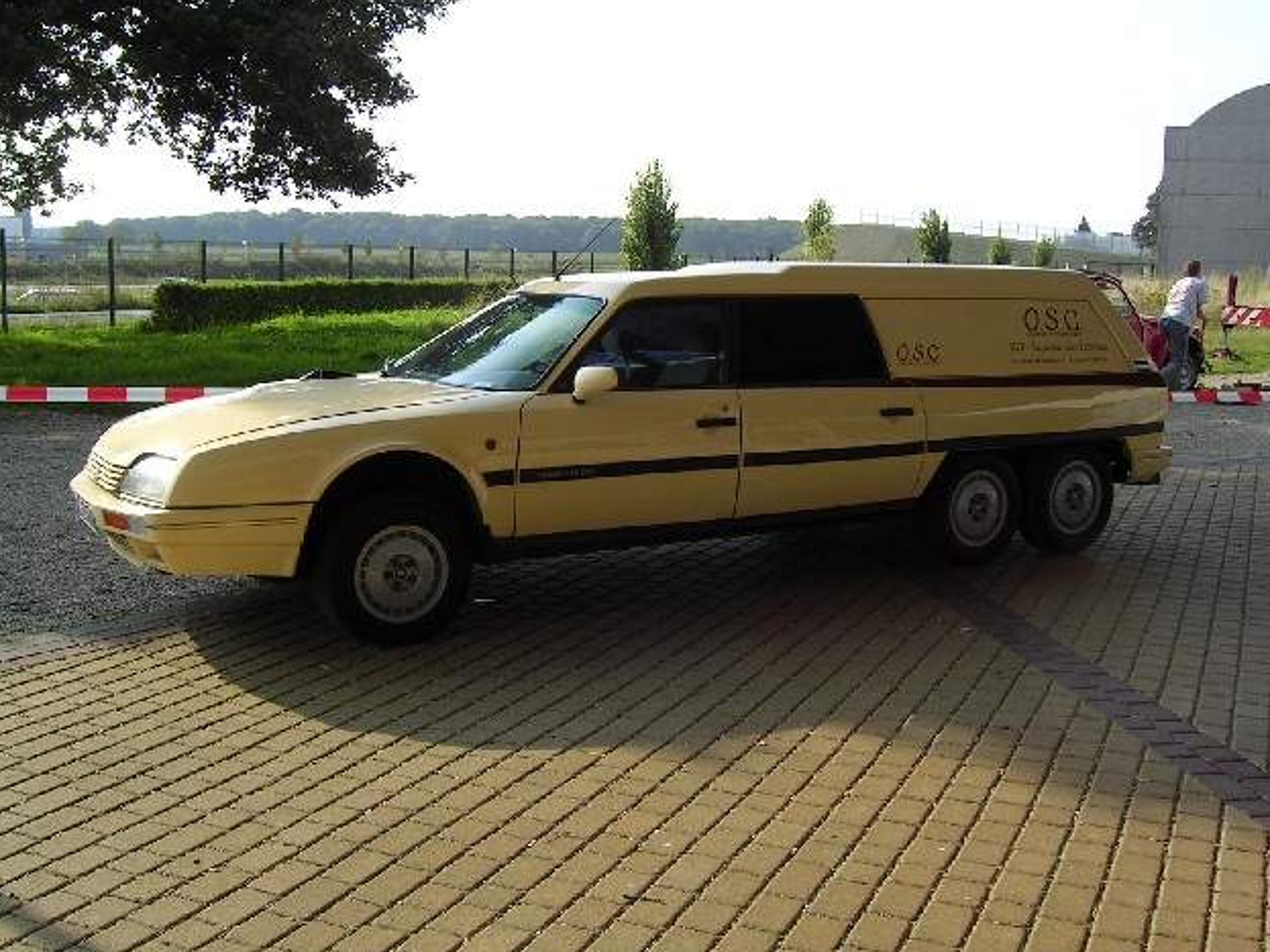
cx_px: 650
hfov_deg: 50.1
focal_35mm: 37
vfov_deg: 38.7
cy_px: 481
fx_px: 1357
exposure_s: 1/185
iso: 50
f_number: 4.8
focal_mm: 5.6
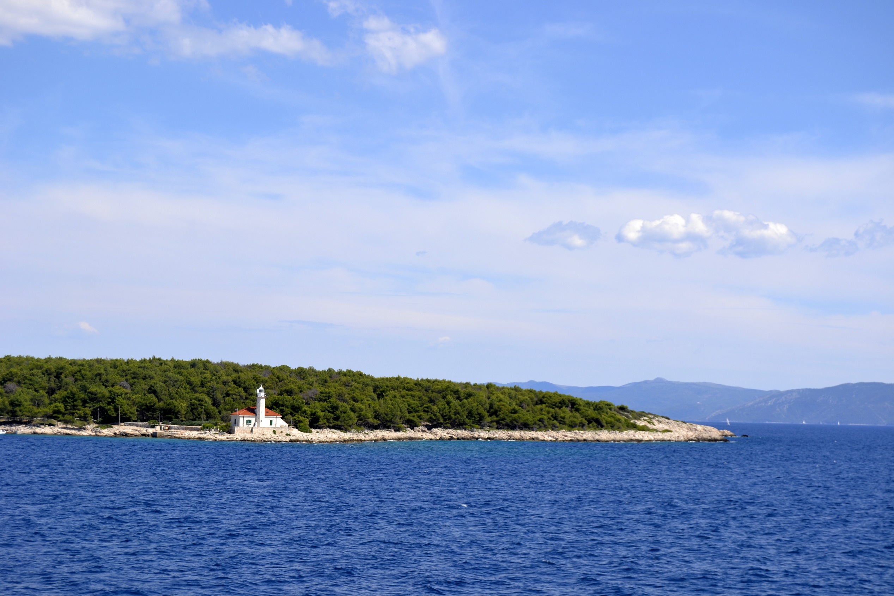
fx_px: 1713
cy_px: 298
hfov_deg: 29.2
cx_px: 447
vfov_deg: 19.7
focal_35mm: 69
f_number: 9
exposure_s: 1/320
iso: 100
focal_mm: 46
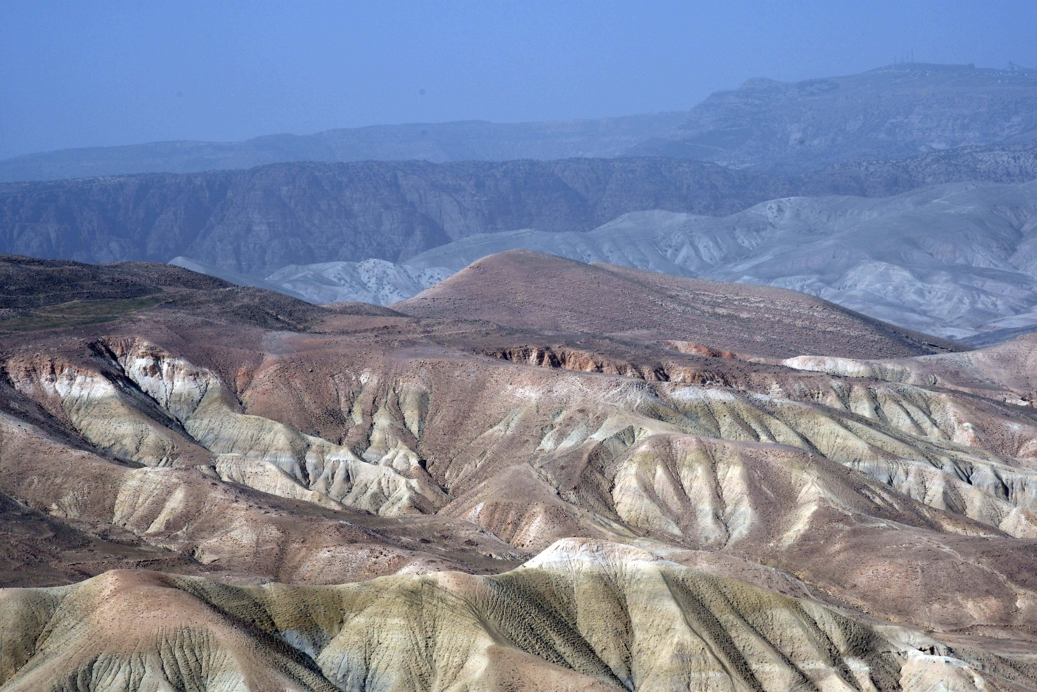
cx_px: 518
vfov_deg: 10.8
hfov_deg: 16.1
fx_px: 3658
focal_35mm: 127
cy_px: 346
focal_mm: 85
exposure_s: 1/400
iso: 250
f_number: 18
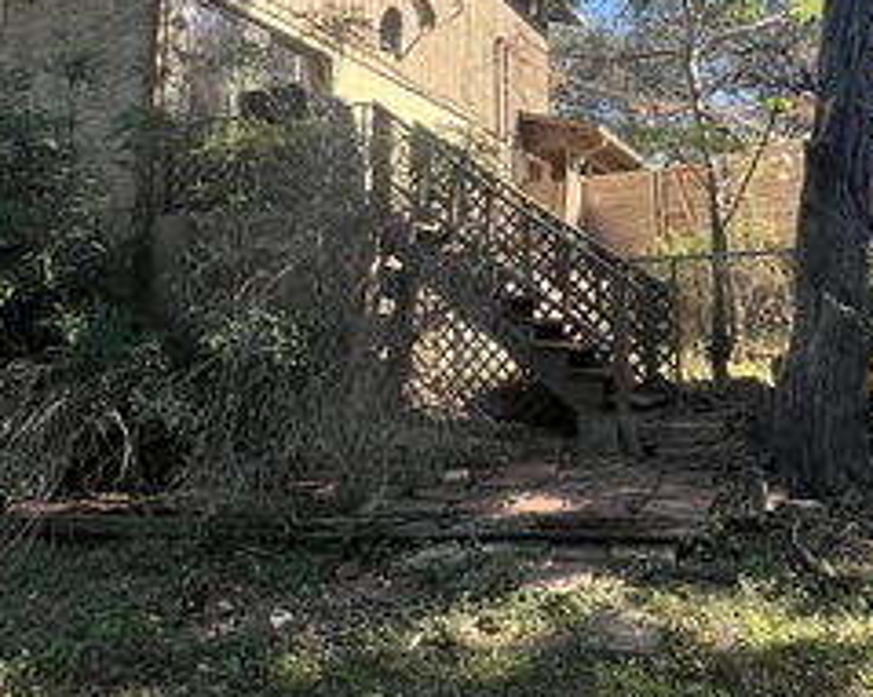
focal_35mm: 34
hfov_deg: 52.8
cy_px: 128
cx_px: 457
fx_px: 878
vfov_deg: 41.3
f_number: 1.8
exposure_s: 1/249
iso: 32
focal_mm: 1.57
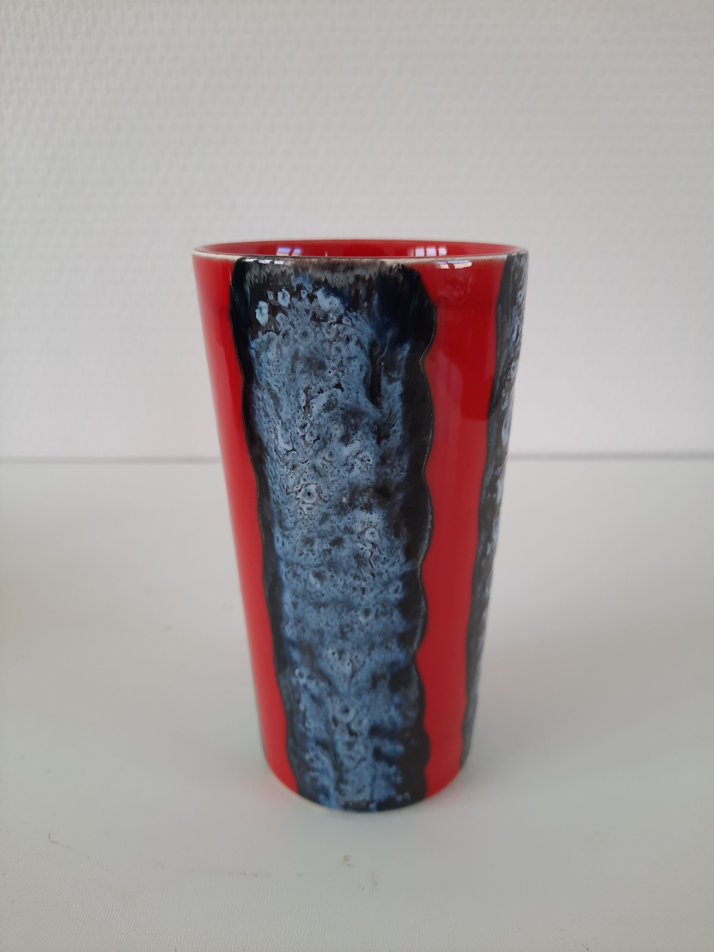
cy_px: 476
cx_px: 357
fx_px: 688
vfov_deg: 69.4
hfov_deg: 54.9
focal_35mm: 25
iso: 50
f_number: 2
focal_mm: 4.6
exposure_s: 1/50
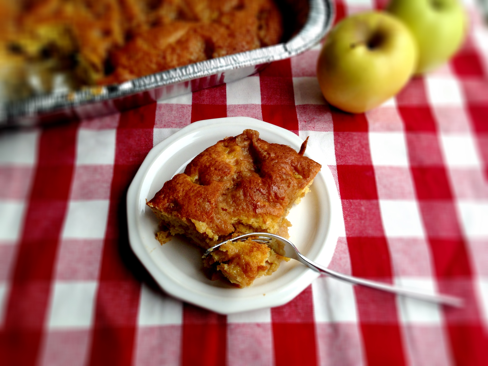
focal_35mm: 33
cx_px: 244
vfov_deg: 42.9
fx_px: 465
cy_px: 183
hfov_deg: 55.4
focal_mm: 4.12
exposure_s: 1/124
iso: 50
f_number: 2.4
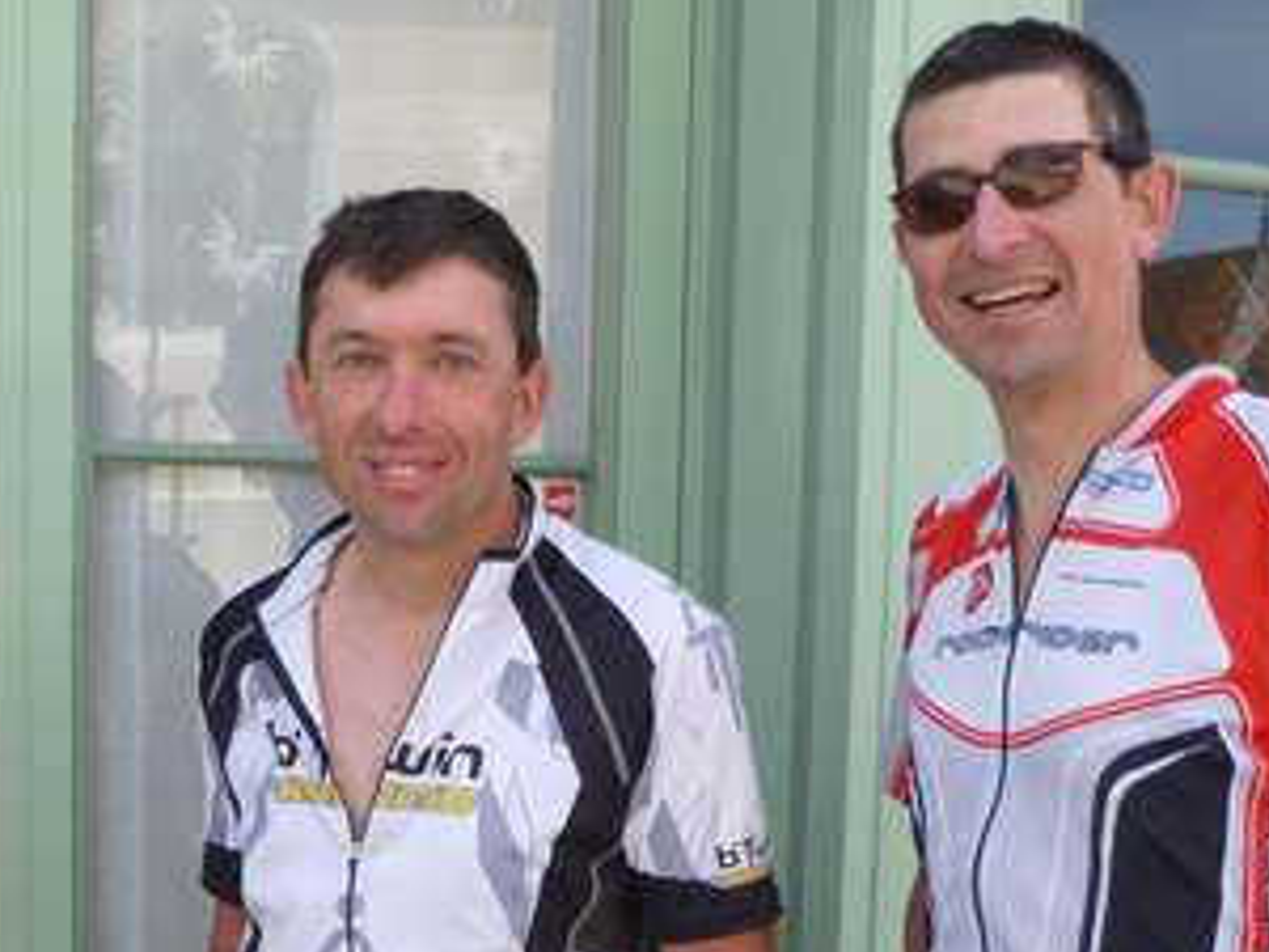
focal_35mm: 64
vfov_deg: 22.1
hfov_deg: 30.0
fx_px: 2346
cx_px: 389
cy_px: 939
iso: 80
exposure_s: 1/250
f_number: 3
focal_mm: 5.7
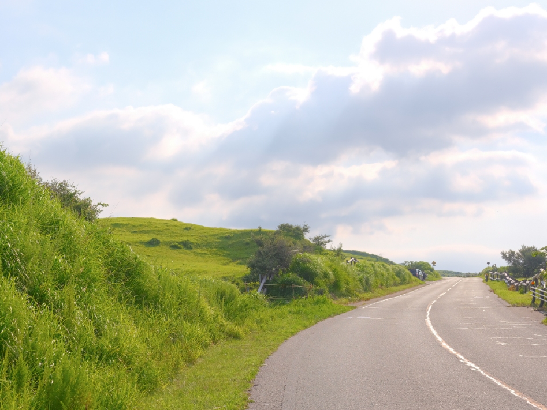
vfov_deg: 25.5
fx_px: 901
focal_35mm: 57
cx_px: 146
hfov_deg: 33.2
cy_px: 272
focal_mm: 45
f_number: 8
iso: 200
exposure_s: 1/480
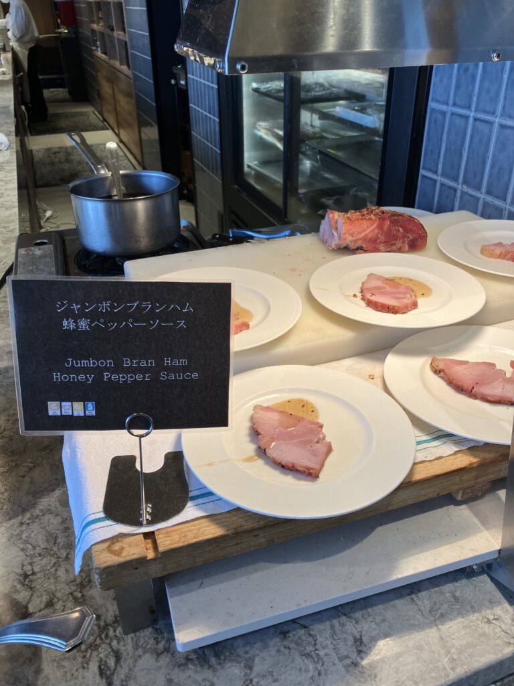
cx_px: 257
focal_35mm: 28
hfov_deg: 49.7
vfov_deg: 63.4
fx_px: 554
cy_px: 343
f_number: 1.8
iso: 20
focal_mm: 3.99
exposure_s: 1/134
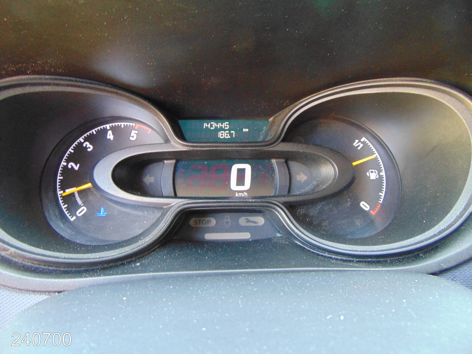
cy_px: 177
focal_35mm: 25
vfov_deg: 54.9
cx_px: 236
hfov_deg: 69.4
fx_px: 341
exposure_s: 1/30
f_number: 3
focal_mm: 4.5
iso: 100
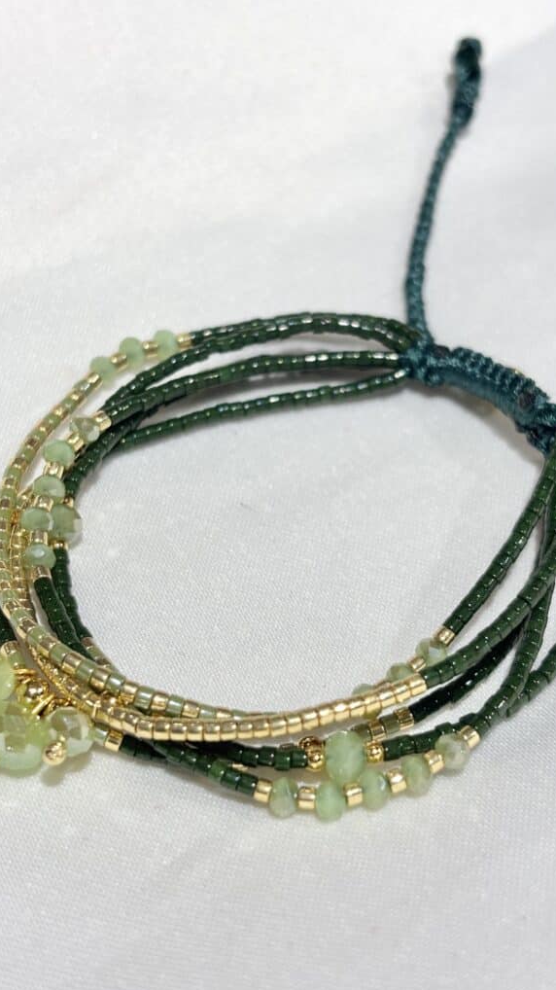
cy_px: 497
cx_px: 290
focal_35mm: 57
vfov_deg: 36.6
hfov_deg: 21.1
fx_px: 1495
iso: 32
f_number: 1.6
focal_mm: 5.96
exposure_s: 1/300
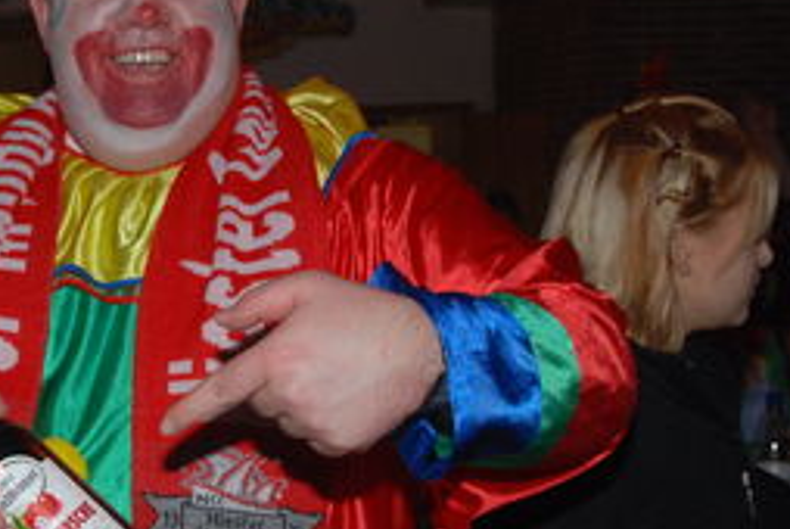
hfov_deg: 23.7
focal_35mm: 85
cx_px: 230
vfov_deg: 16.1
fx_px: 1867
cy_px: 333
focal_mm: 24
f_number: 5.6
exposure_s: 1/60
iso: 400
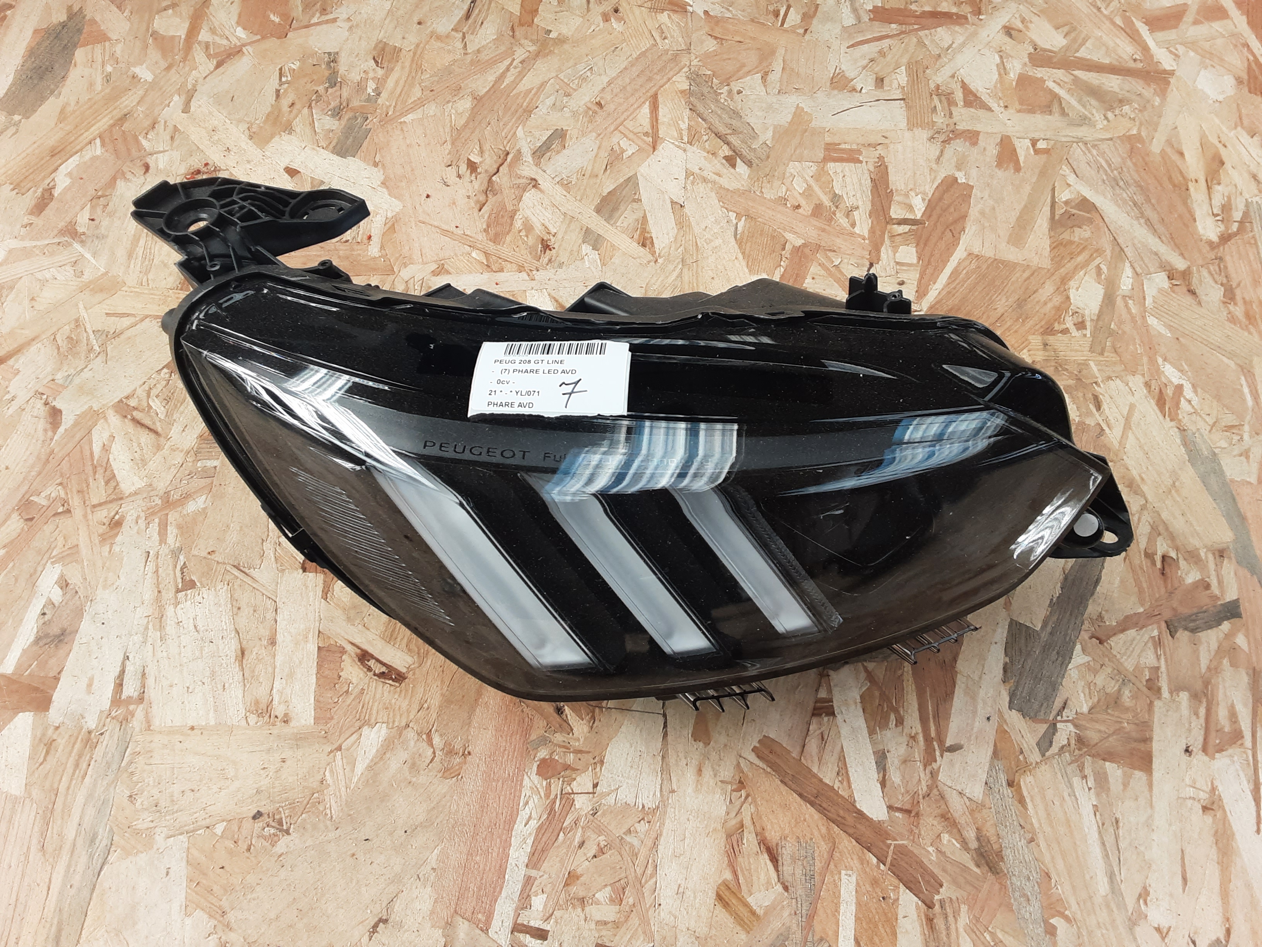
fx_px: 984
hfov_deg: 65.3
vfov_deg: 51.4
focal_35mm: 27
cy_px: 474
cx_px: 631
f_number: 1.9
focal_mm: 2.91
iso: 50
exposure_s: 1/50
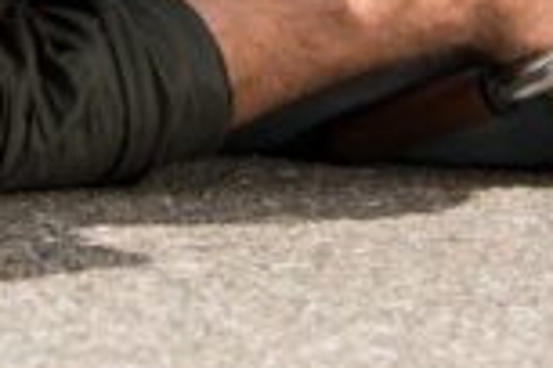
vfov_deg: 4.9
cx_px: 629
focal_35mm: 267
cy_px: -713
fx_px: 4101
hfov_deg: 7.7
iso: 125
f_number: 3.5
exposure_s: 1/1600
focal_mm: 40
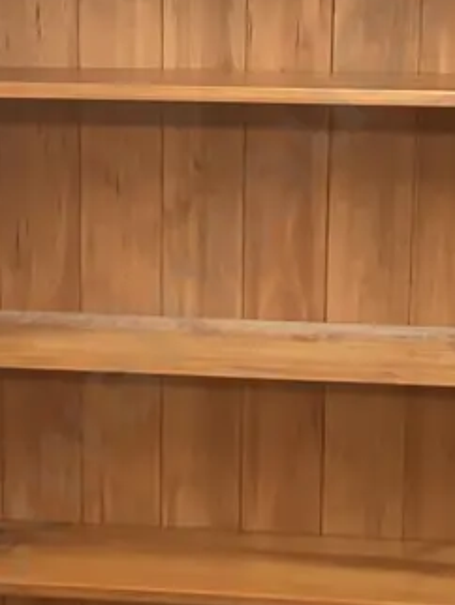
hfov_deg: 16.6
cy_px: 257
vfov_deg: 22.0
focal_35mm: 89
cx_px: 218
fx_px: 1558
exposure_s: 1/50
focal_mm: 3.99
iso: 250
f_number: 1.8
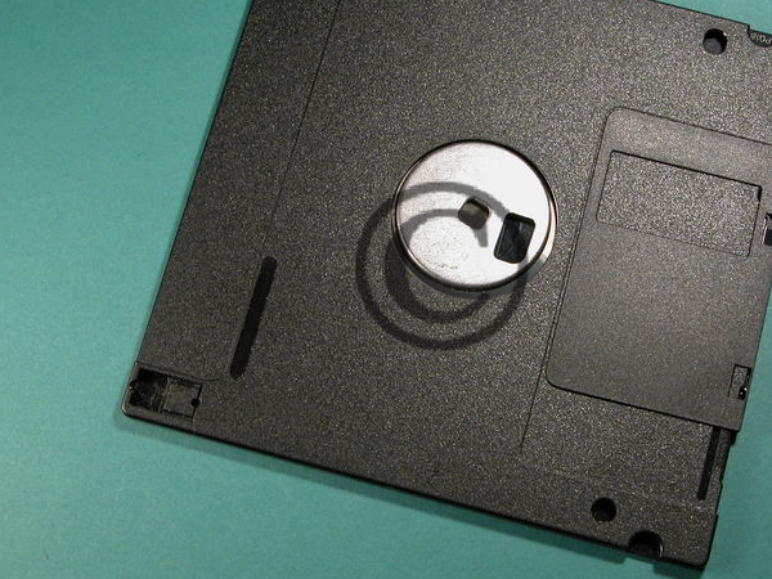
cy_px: 266
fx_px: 1606
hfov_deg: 27.0
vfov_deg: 20.4
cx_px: 441
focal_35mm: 72
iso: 100
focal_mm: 13.7
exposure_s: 1/42.8
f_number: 4.9
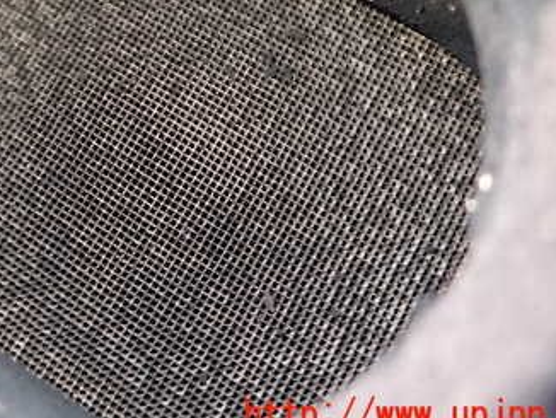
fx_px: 739
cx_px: 118
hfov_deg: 39.7
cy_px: 53
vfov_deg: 30.4
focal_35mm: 46
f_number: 2
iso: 640
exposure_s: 1/30
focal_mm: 4.5
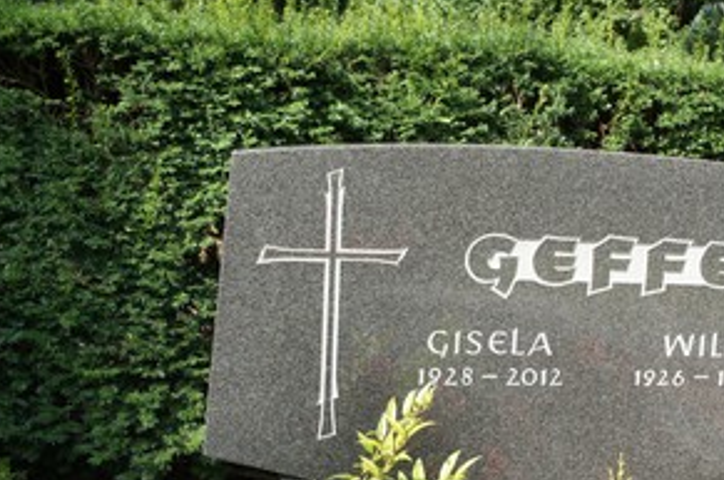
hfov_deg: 34.7
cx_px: 493
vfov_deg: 23.6
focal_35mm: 57
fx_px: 1144
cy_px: 308
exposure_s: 1/250
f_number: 7.1
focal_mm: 24
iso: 400
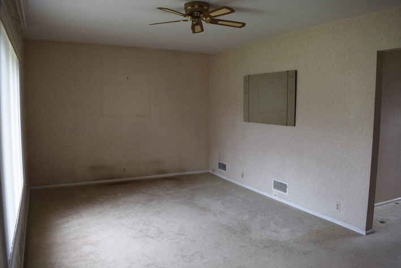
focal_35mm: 27
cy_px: 134
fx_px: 301
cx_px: 200
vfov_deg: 48.0
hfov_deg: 67.3
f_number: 5
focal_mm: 18
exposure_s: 1/100
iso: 400
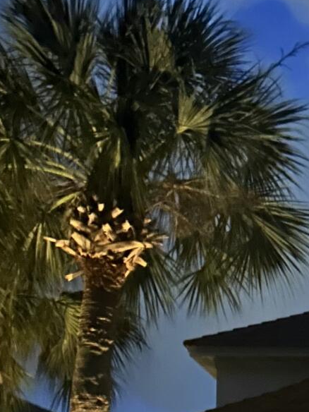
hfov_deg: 15.6
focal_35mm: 89
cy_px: 492
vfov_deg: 20.6
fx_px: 1059
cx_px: 433
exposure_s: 1/9
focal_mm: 5.7
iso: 1250
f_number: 1.5
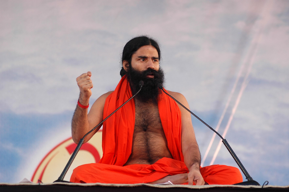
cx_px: 144
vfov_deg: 5.9
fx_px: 1865
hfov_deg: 8.9
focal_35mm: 232
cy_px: 96
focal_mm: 155
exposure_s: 1/200
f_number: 3.5
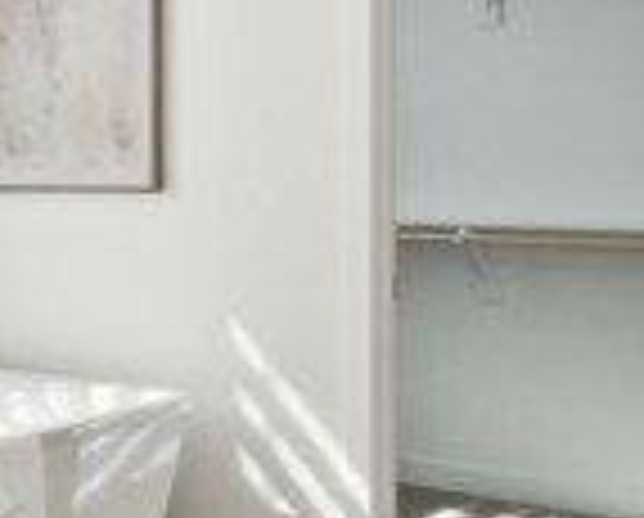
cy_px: 169
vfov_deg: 22.8
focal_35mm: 67
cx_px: -401
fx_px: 1280
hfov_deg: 21.8
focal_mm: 16
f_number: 11
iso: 800
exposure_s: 1/40
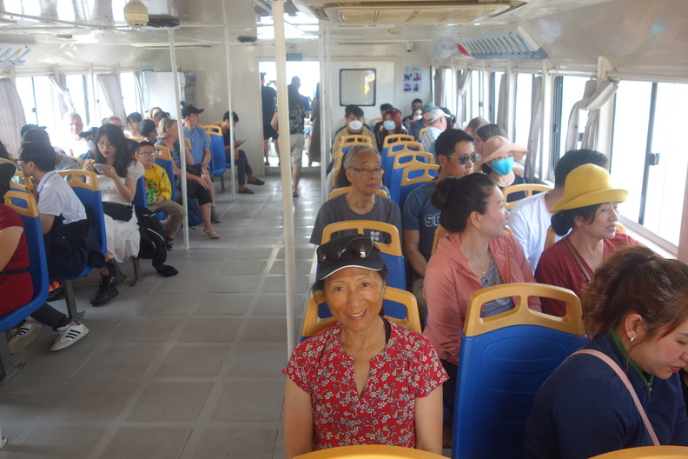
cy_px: 230
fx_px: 535
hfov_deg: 65.5
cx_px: 344
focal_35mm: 28
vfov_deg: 46.4
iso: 125
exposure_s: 1/100
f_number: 2.8
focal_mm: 10.4
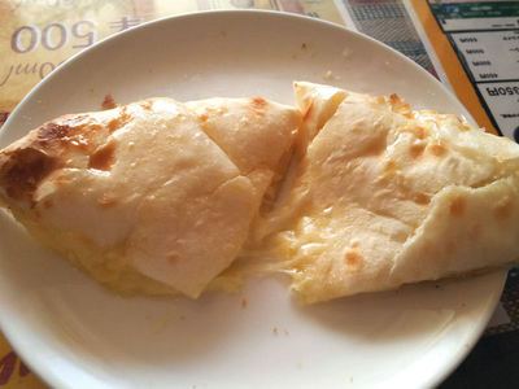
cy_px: 194
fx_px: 405
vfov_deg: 51.4
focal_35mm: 27
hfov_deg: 65.3
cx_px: 260
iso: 125
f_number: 1.9
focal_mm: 4.2
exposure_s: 1/60
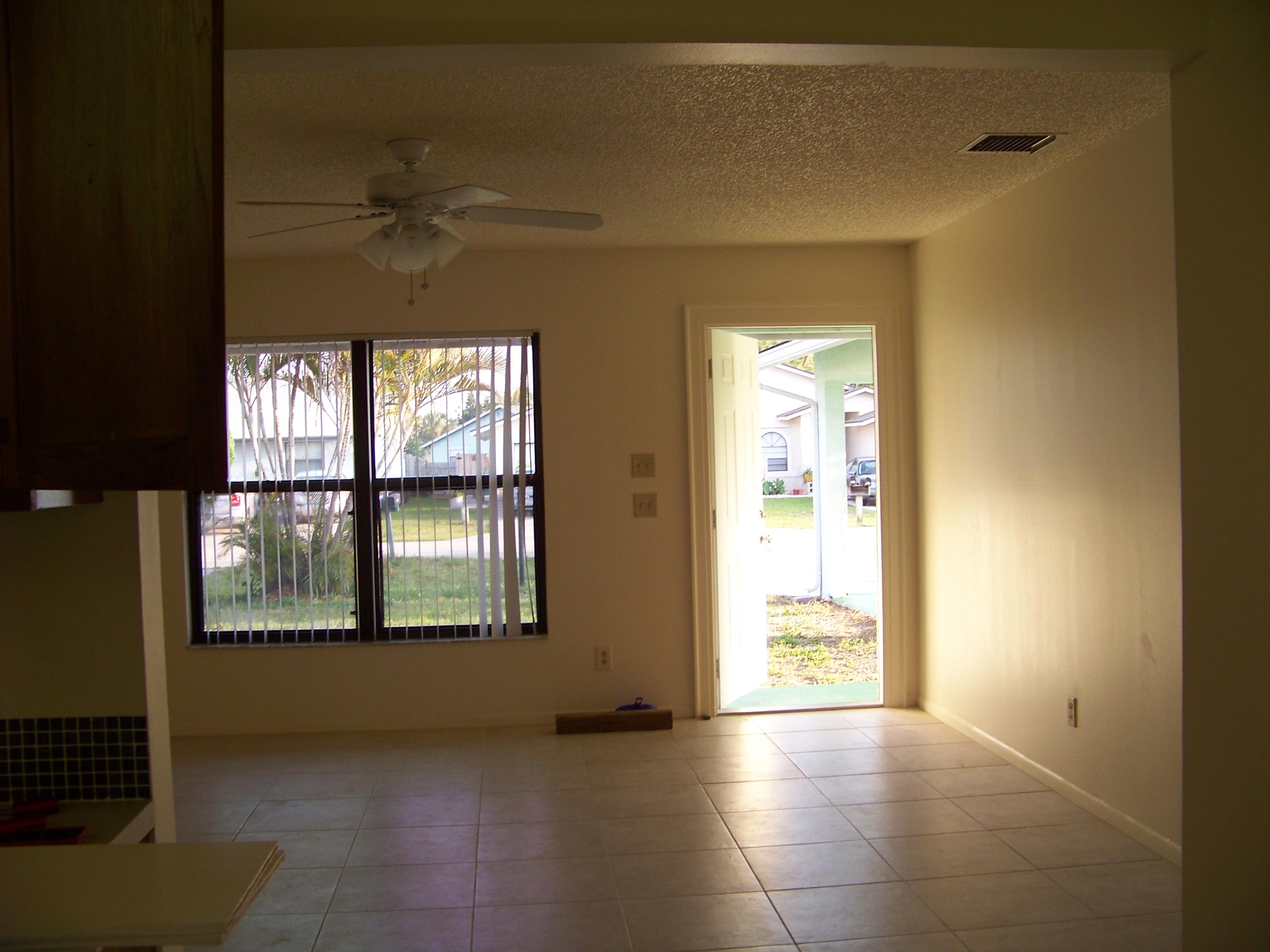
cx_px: 635
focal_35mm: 36
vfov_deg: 39.7
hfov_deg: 51.4
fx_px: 1321
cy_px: 476
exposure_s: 1/60
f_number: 2.8
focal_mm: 5.85
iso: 66
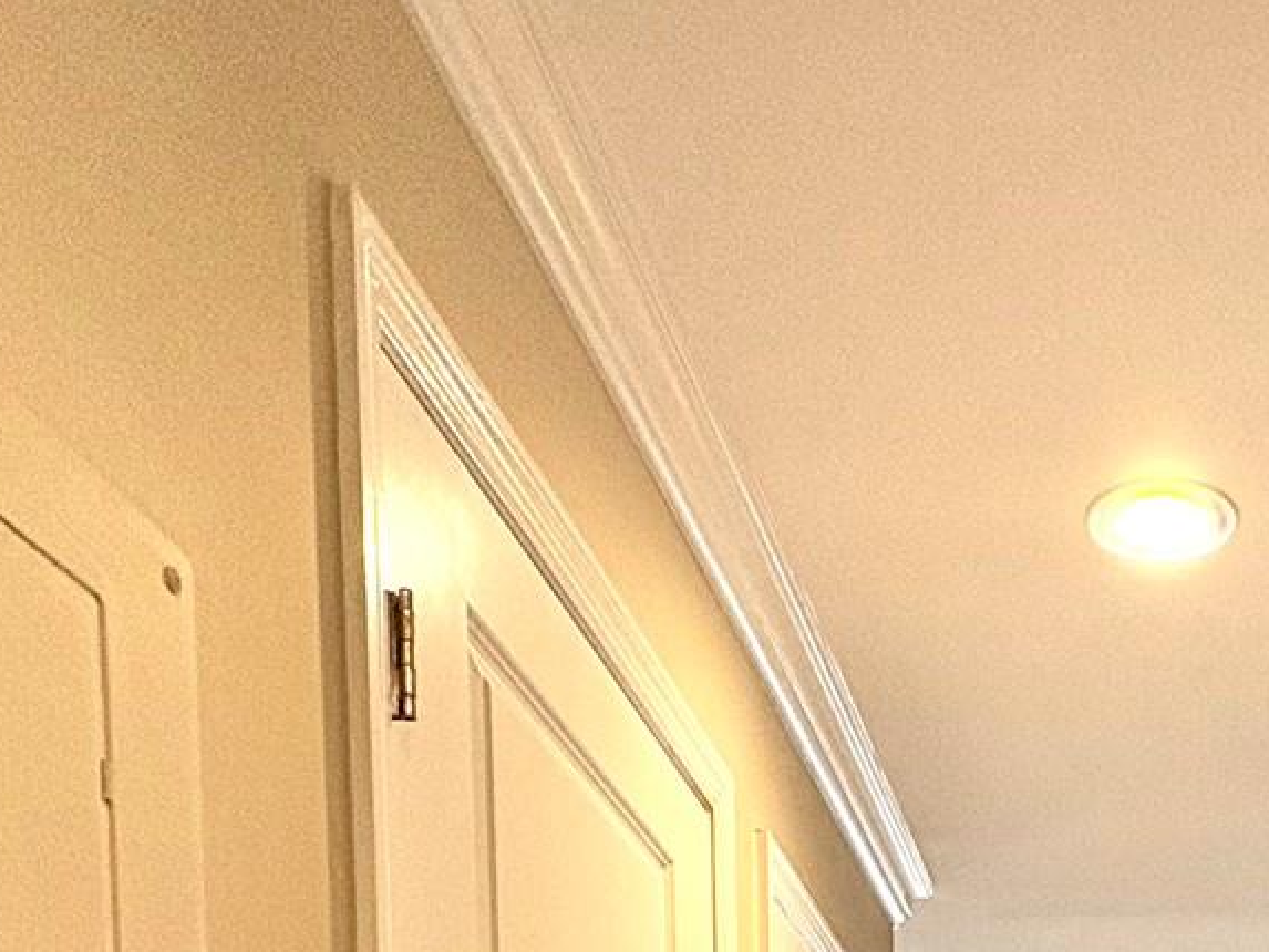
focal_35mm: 50
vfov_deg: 21.9
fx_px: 1833
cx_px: 1172
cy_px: 1572
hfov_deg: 35.6
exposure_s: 1/120
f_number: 2.2
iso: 160
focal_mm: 2.22
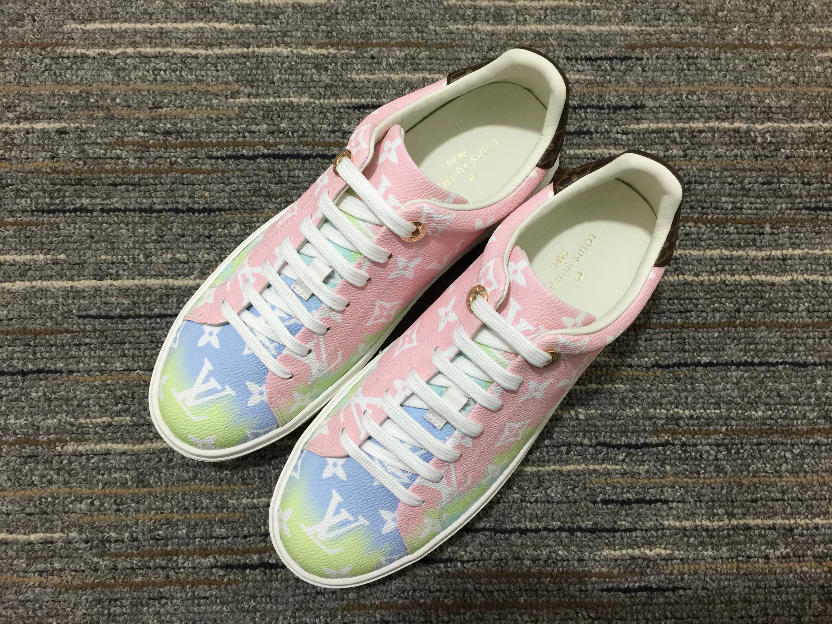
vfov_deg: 48.2
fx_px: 697
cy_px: 312
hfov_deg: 61.7
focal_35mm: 29
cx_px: 416
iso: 64
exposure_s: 1/33
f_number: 2.2
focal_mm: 4.15
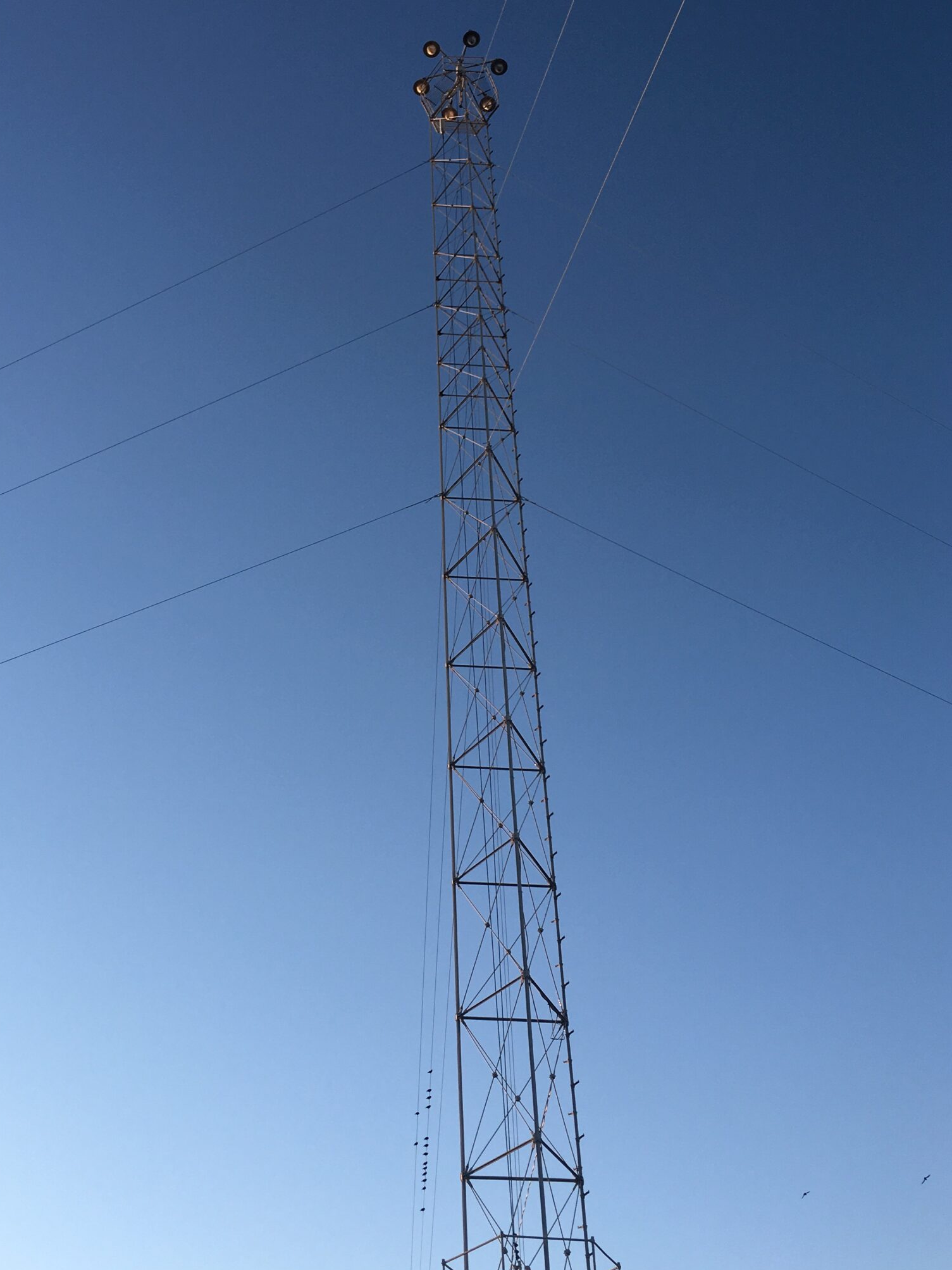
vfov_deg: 50.0
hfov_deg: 38.6
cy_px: 567
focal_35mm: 37
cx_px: 395
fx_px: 1356
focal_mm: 4.15
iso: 25
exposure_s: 1/503
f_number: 2.2
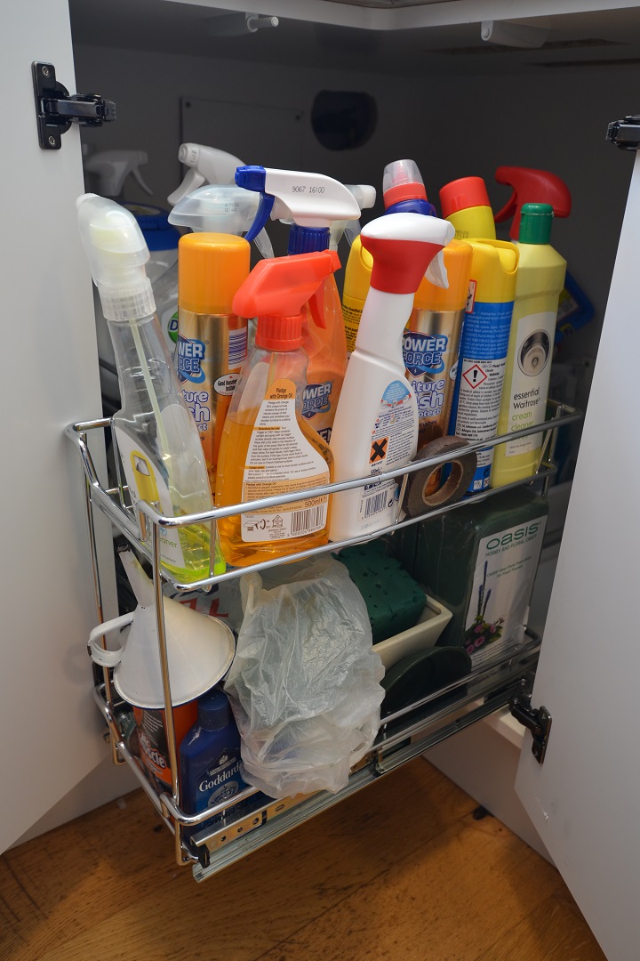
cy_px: 480
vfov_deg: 61.9
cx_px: 320
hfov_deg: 43.6
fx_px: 800
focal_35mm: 30
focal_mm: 20
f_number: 4.5
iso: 400
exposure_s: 1/80
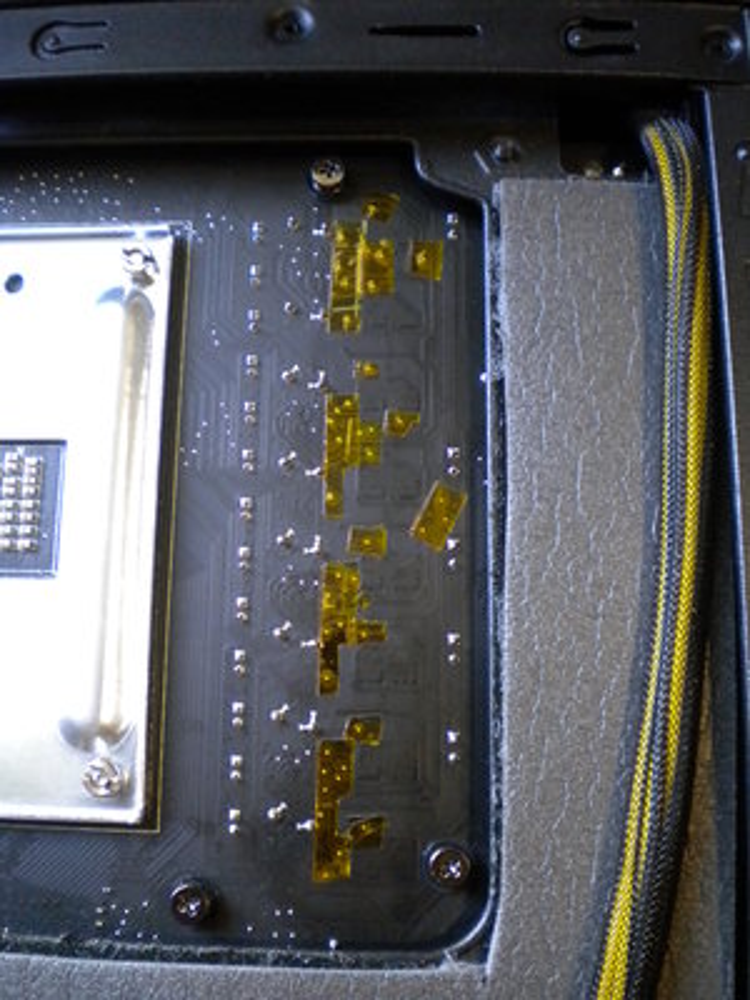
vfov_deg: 52.6
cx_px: 375
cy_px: 500
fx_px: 1011
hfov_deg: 40.7
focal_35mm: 35
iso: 400
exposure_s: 1/11.5
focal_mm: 6.3
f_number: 3.1
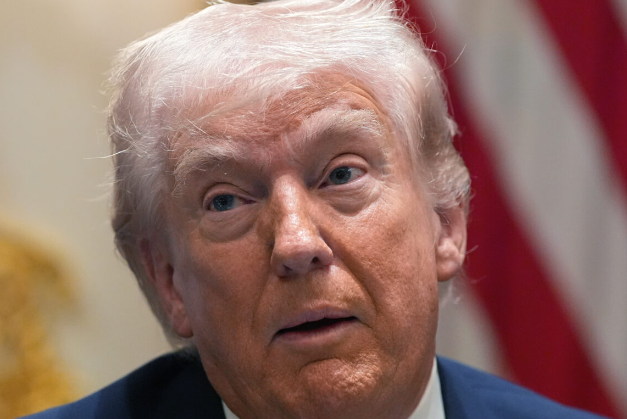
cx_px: 318
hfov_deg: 7.2
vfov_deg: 4.8
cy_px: 213
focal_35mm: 287
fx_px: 5003
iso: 5000
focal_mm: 182
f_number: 3.5
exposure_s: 1/250
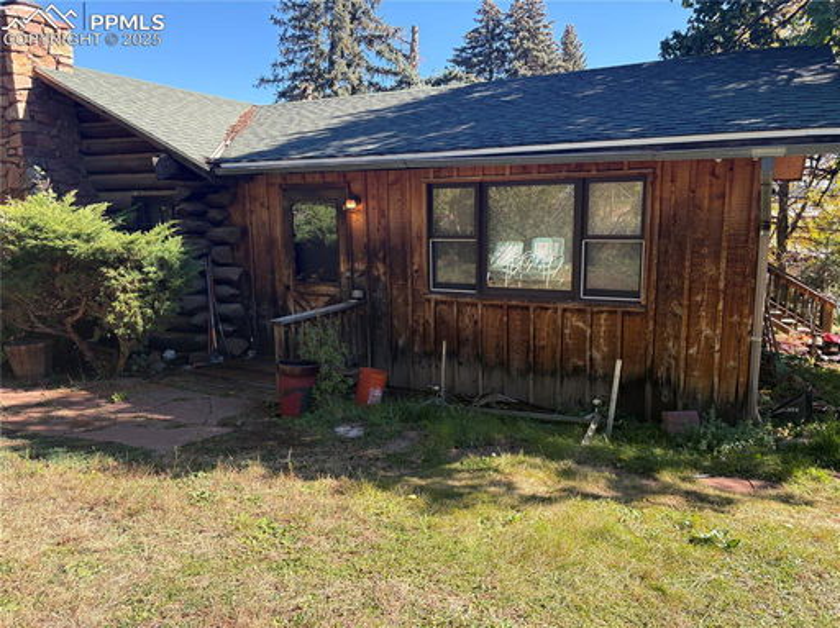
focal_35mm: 26
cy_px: 314
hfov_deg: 67.4
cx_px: 420
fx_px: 630
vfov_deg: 53.0
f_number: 1.6
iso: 64
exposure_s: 1/764
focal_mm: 5.96
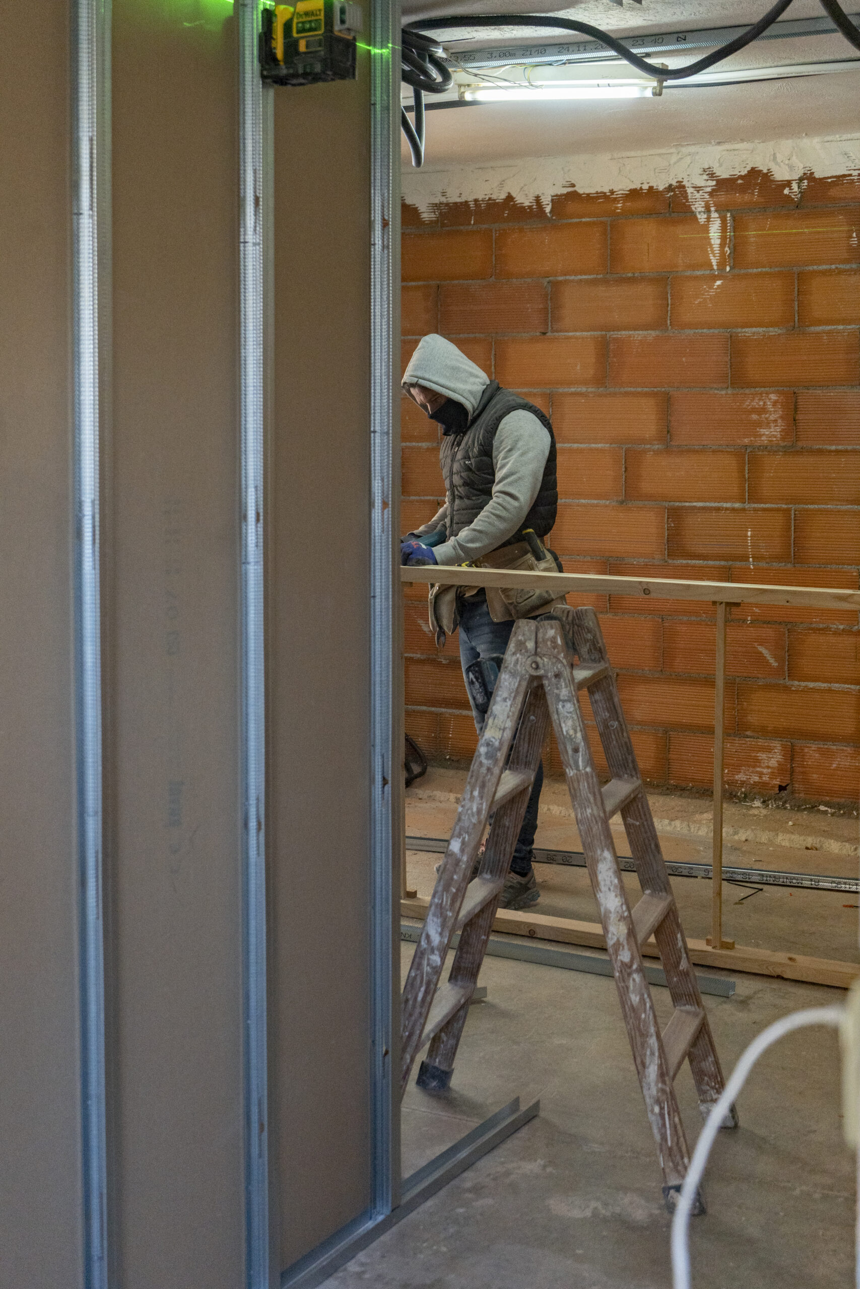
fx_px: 1648
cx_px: 430
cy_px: 644
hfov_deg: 29.2
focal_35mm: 46
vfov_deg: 42.7
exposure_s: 1/125
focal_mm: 46
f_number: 4.5
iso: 2500
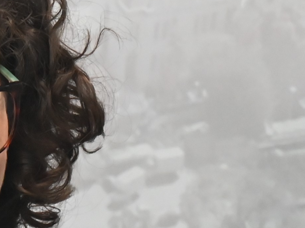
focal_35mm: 1064
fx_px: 9371
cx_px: 44
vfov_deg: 1.4
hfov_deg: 1.9
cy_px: 314
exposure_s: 1/125
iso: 3600
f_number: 6.3
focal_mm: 170
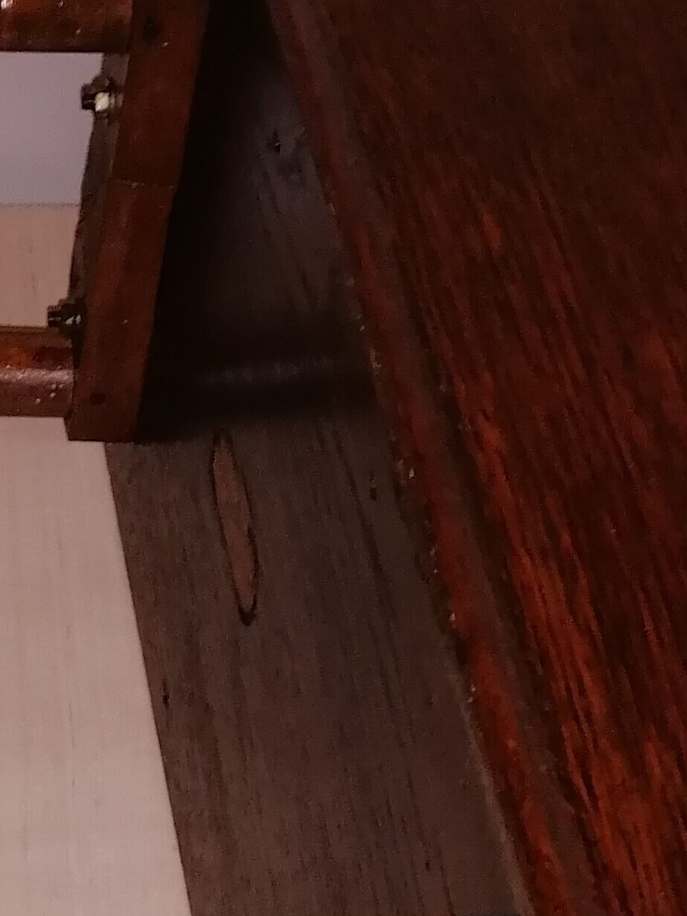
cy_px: 696
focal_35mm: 97
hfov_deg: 15.1
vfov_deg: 20.1
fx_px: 2567
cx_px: 66
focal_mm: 3.96
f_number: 1.8
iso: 125
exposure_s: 1/33.3
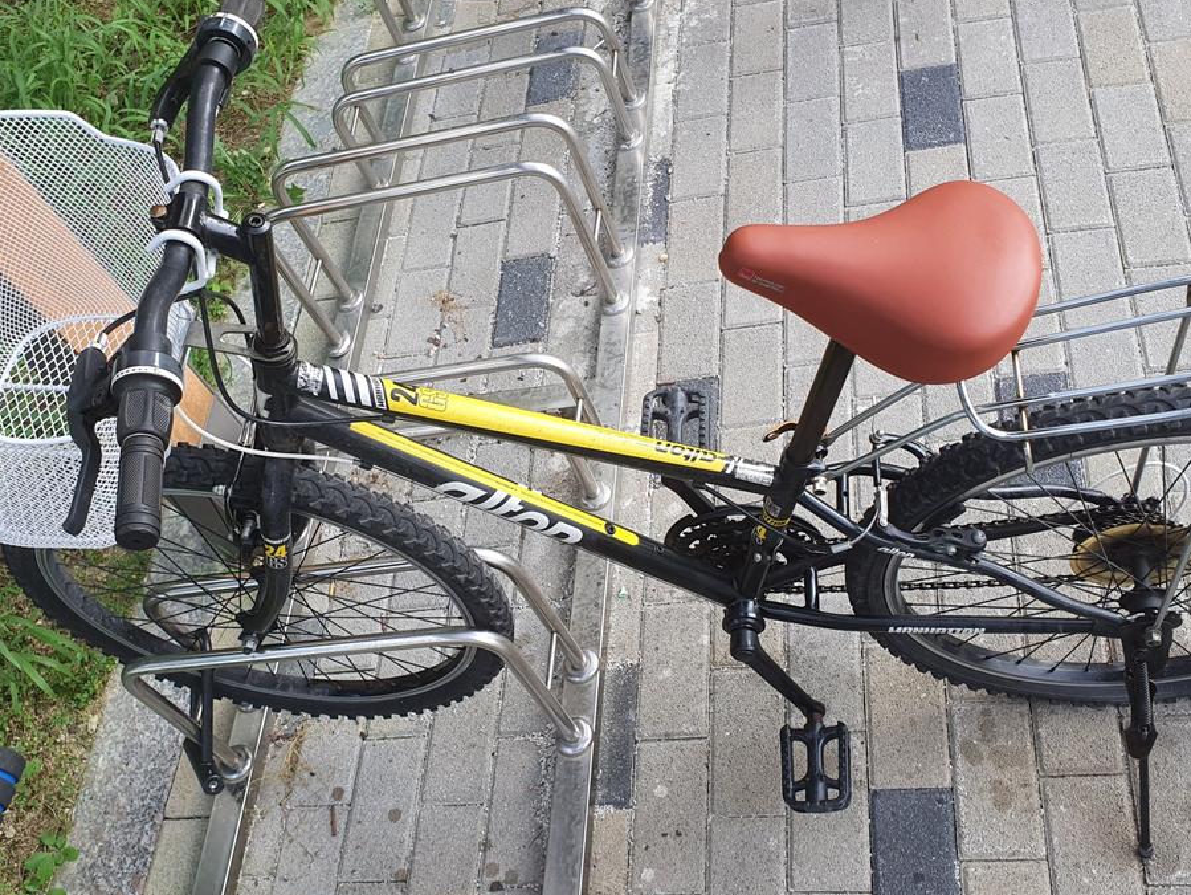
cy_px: 503
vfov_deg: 38.6
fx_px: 1274
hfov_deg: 50.1
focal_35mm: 37
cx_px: 625
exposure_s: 1/120
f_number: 2.4
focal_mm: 4.32
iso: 50
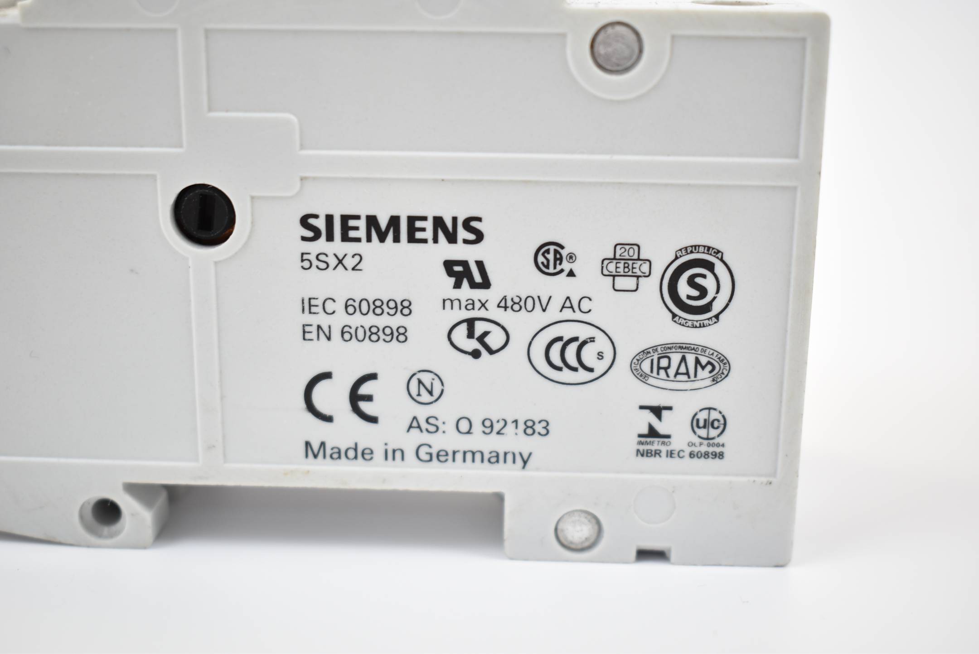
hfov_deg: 37.8
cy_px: 327
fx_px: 1429
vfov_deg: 25.8
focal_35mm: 52
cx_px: 490
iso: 220
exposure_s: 1/60
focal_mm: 35
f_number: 4.5
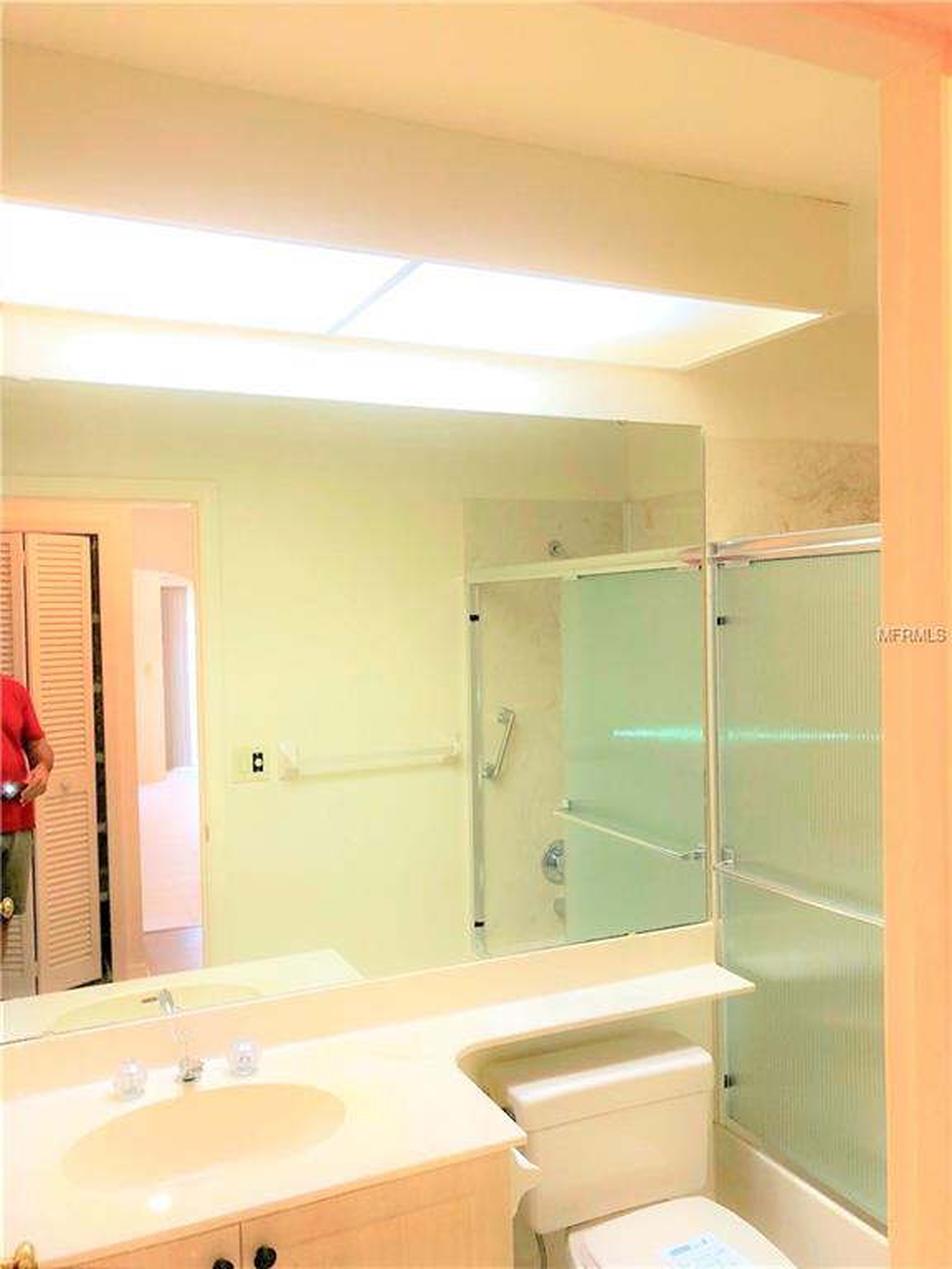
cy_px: 634
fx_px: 1027
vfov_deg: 63.4
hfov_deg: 49.7
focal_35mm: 28
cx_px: 476
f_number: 1.8
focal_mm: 3.99
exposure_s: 1/24
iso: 32
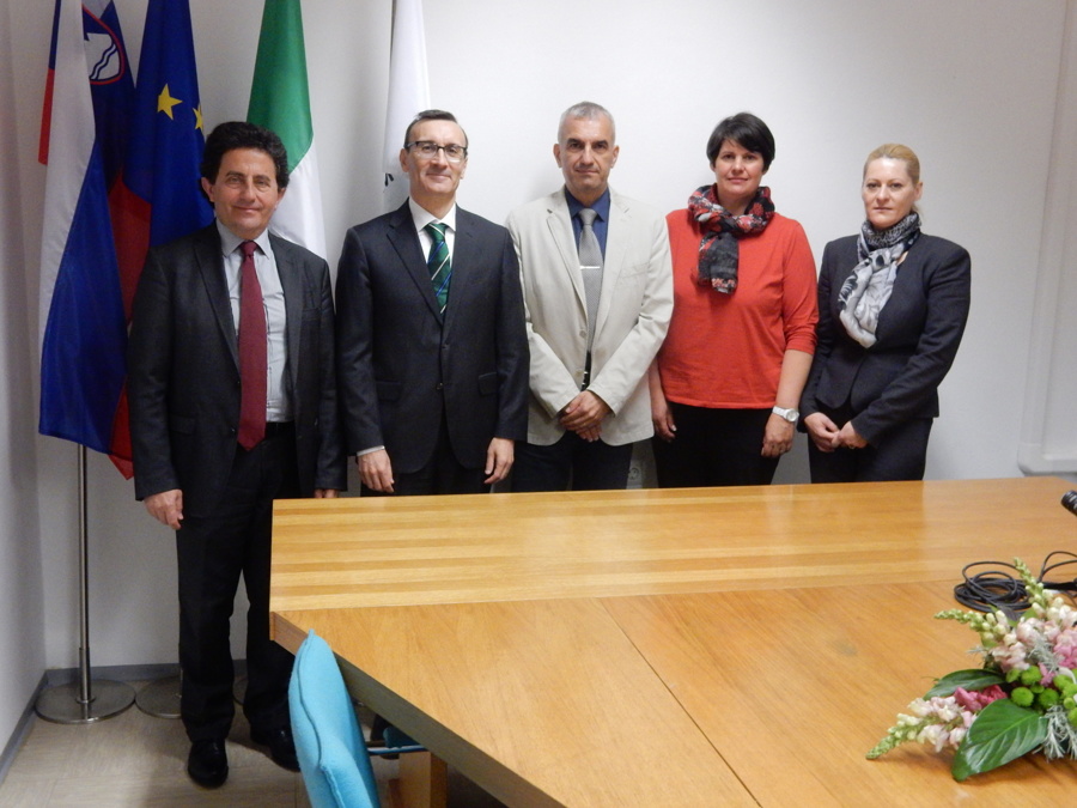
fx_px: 1120
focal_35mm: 36
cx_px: 538
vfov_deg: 39.7
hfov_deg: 51.4
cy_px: 404
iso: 200
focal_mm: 6.4
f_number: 4
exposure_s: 1/13
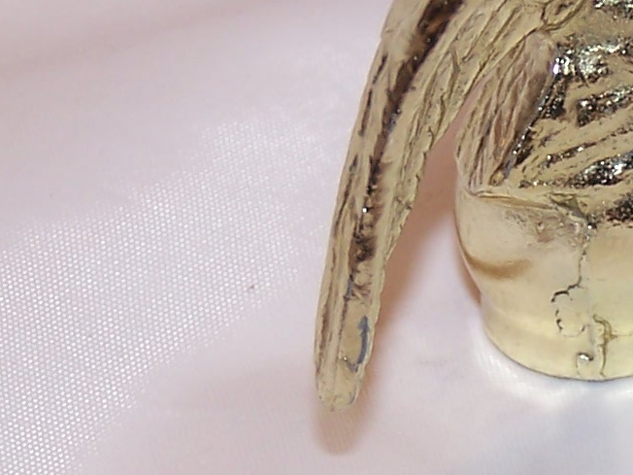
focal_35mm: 244
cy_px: 236
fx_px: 4462
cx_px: 616
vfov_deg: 6.1
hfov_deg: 8.1
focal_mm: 11.5
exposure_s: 1/60
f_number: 3.2
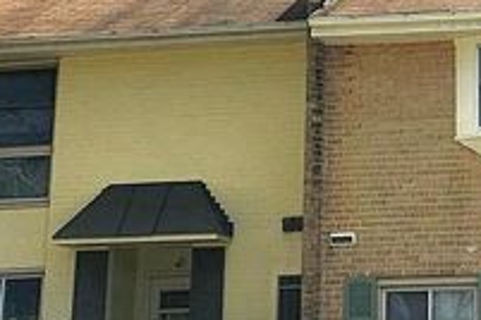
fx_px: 828
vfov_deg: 20.9
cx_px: 538
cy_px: -27
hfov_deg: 29.1
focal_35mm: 62
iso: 50
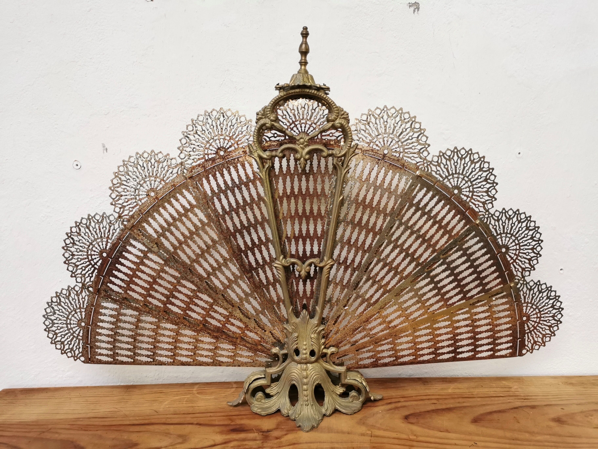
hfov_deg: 65.3
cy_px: 224
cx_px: 299
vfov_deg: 51.4
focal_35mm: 27
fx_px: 466
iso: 250
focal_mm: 5.58
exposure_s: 1/50
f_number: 1.8
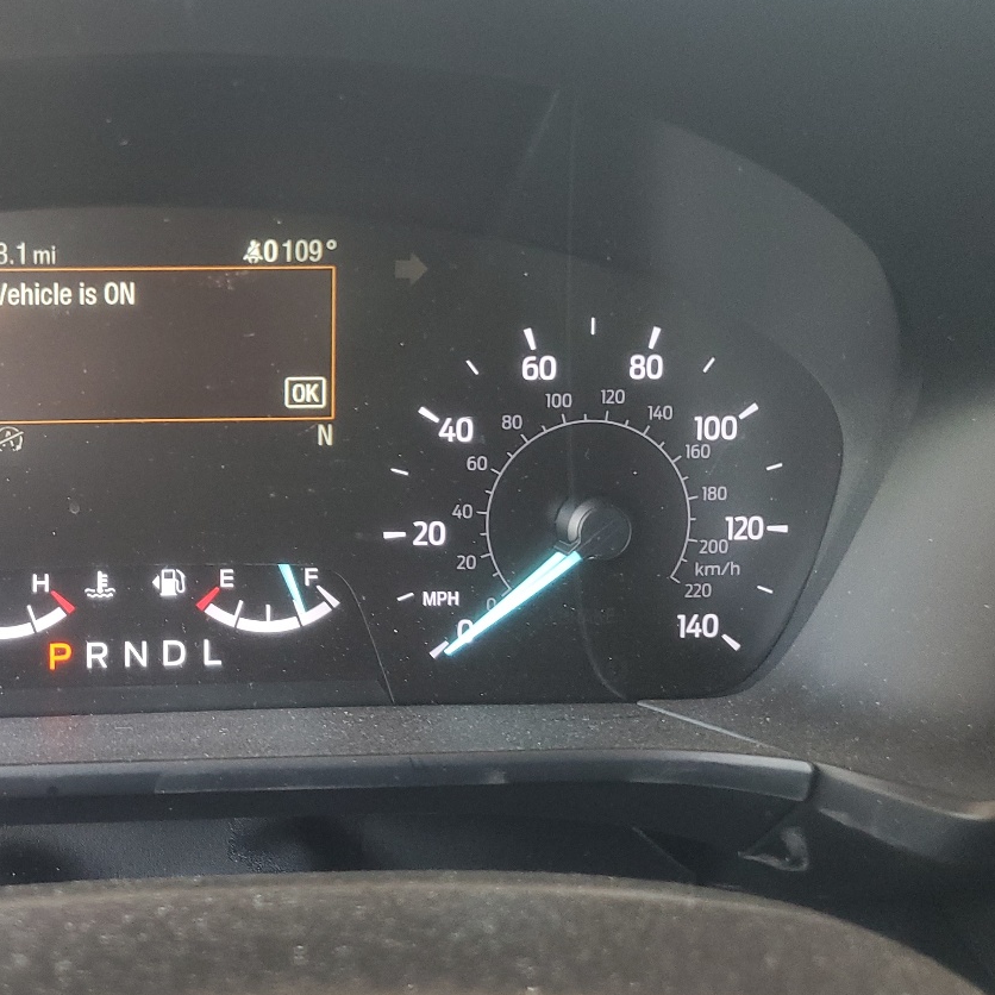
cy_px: 365
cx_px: 88
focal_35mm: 44
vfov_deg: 38.1
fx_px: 1431
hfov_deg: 35.9
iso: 114
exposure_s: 1/60.2
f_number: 1.5
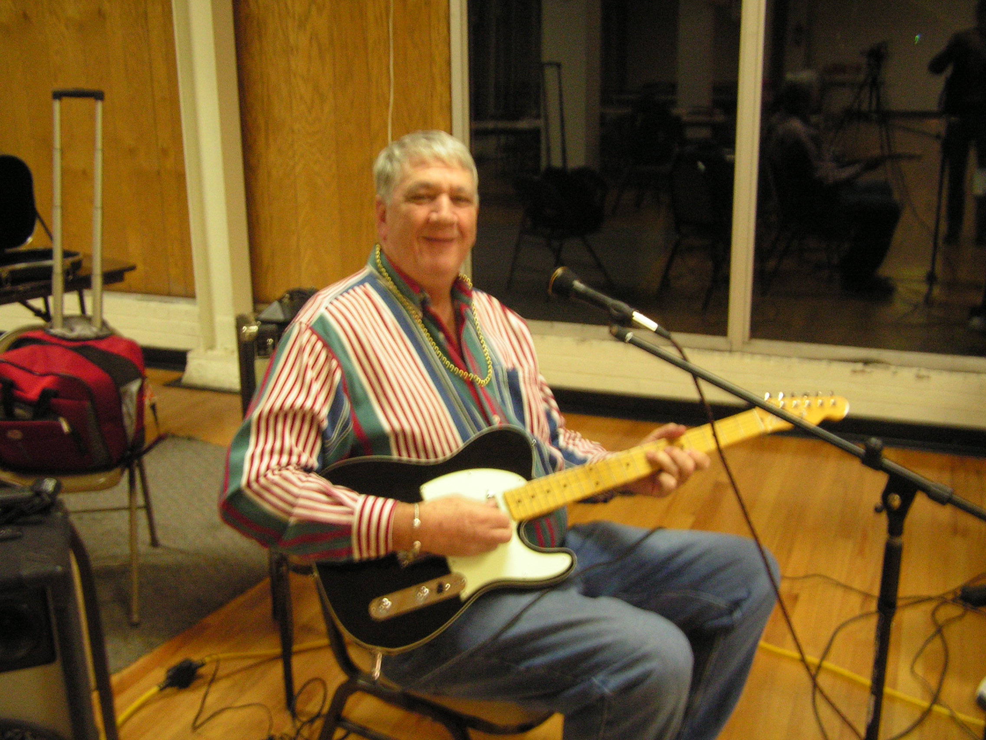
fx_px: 1082
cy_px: 370
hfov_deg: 49.0
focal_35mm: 38
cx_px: 493
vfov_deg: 37.7
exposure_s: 1/13
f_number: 2.8
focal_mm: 6.3
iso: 200
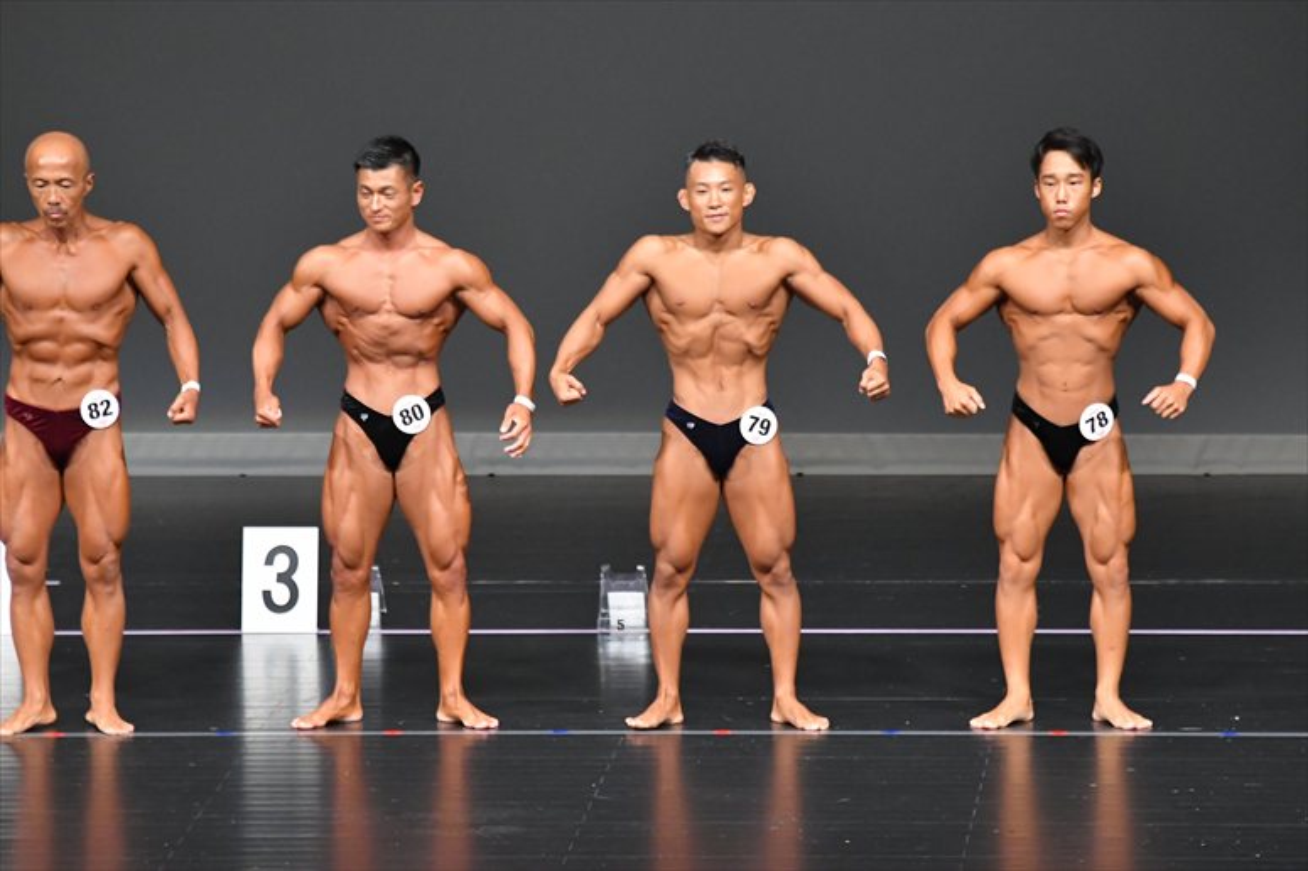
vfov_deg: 4.6
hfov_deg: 6.9
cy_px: 436
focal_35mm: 300
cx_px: 654
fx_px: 10895
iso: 5000
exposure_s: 1/400
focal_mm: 200
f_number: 5.6
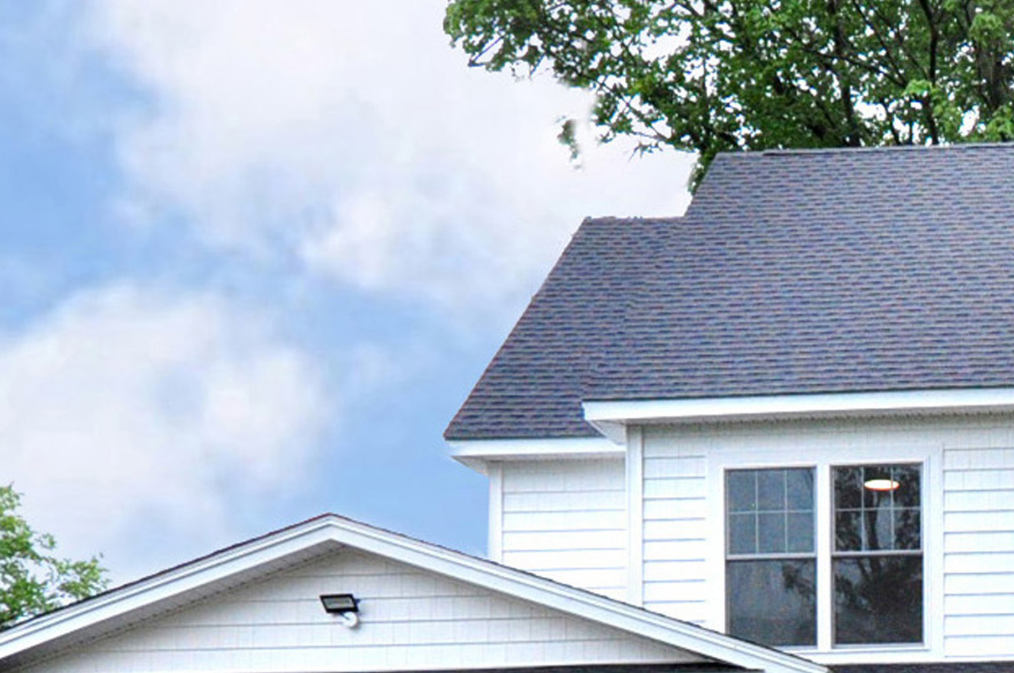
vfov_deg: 26.0
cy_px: 675
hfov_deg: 38.0
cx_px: 881
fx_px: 1381
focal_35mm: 49
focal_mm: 15
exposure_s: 1/640
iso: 1250
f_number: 8
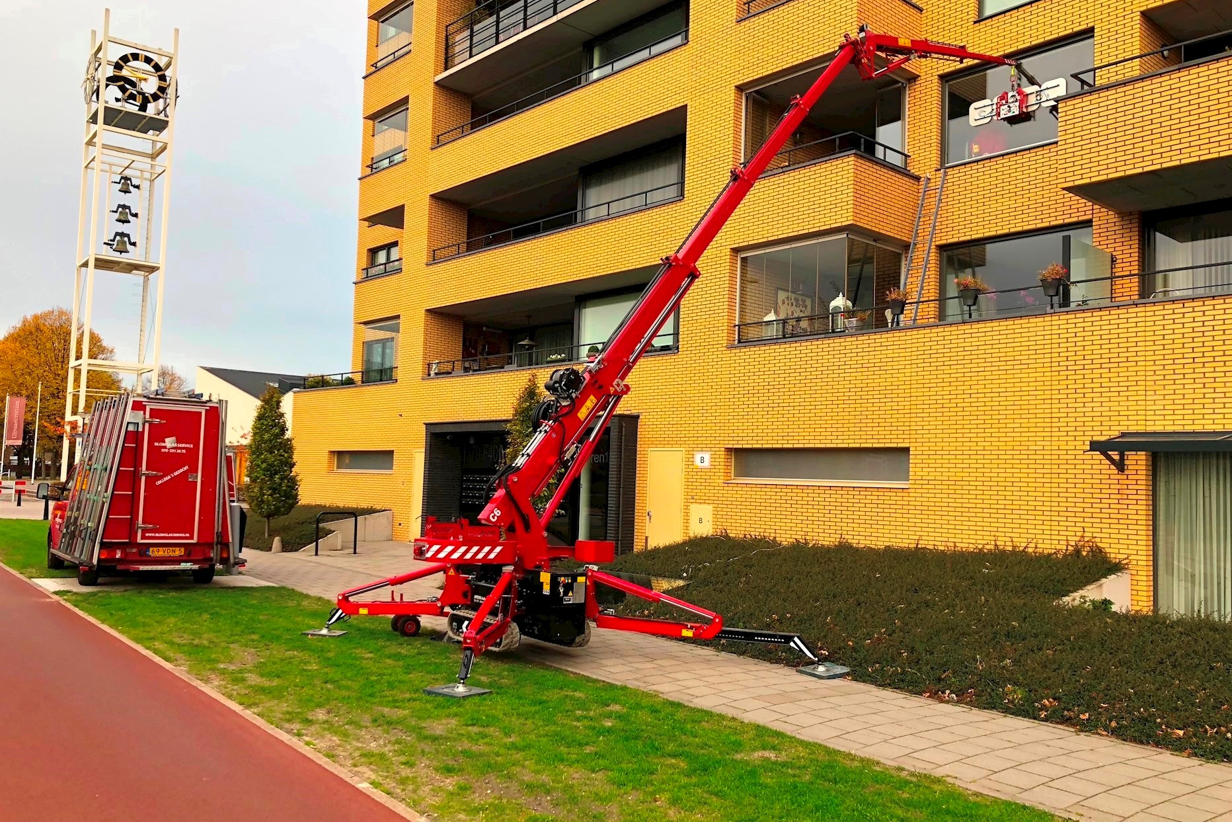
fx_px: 1027
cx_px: 613
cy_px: 430
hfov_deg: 61.9
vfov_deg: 43.6
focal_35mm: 30
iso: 20
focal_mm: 3.99
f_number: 1.8
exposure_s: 1/249
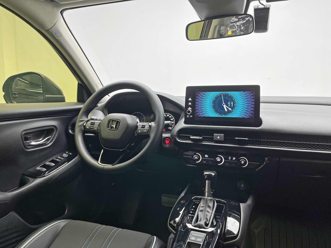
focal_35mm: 26
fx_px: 249
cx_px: 166
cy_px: 124
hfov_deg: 67.3
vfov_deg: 53.1
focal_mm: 5.1
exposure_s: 1/100
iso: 80
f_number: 1.6
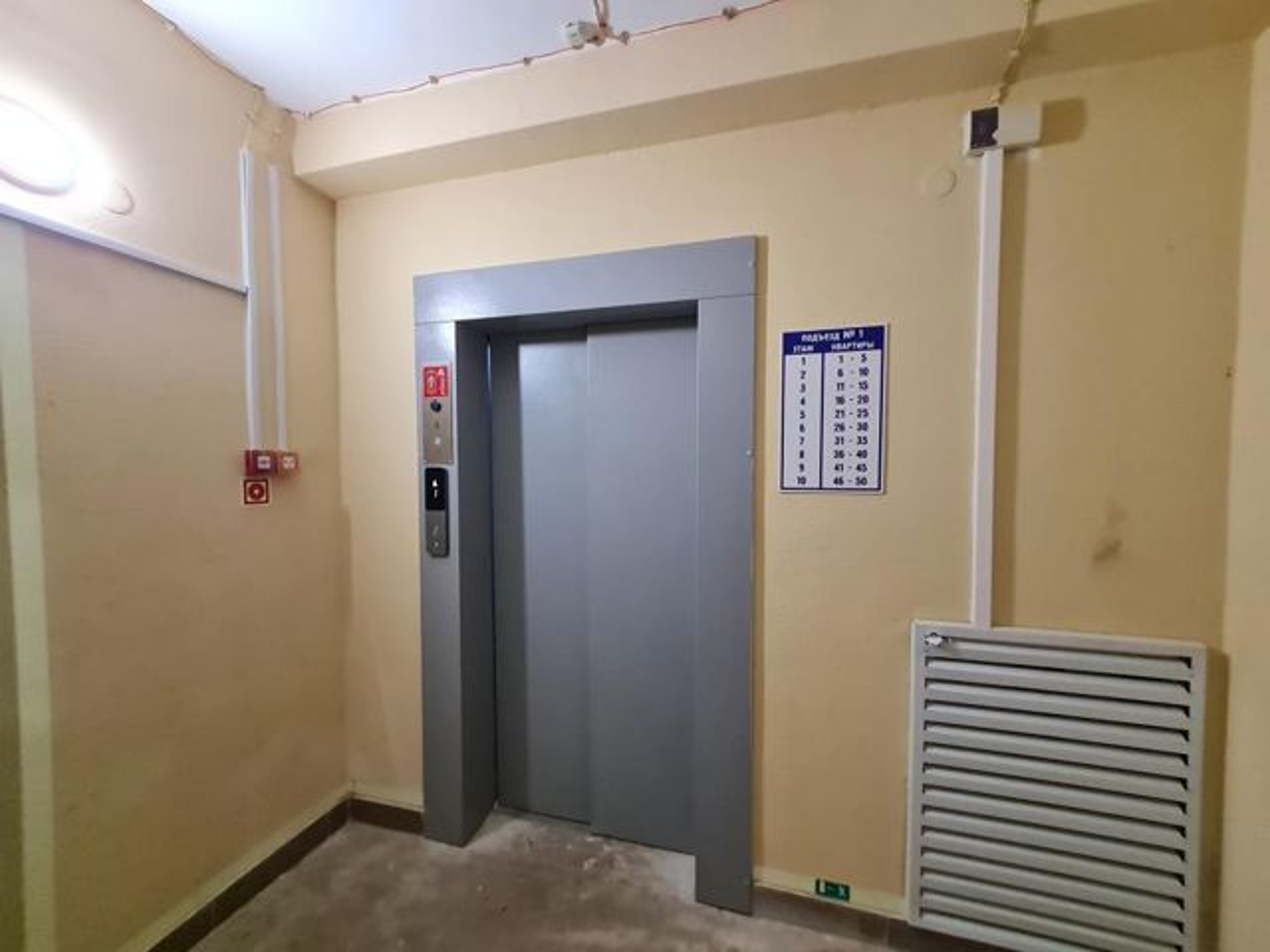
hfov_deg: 106.2
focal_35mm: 13
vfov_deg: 89.9
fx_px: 477
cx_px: 635
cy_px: 476
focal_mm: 1.74
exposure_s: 1/33
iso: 400
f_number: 2.2
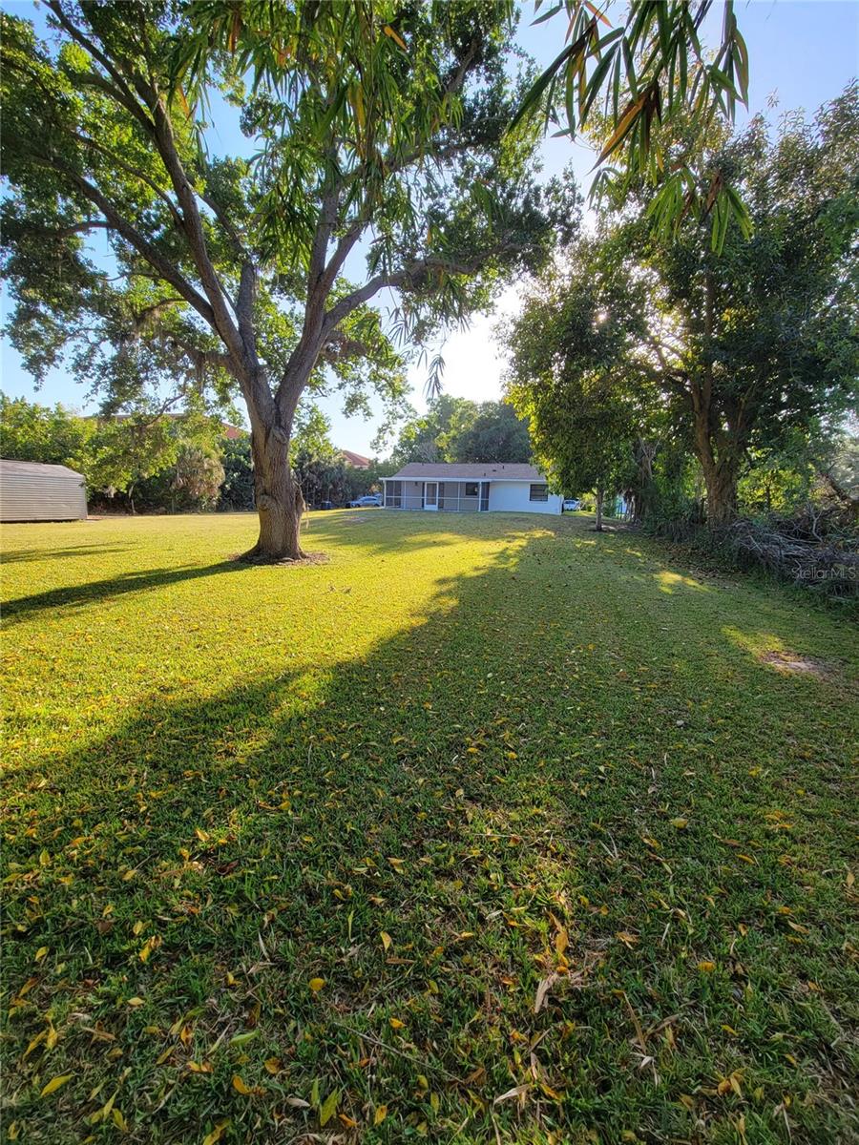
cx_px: 430
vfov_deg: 106.2
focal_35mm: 13
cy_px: 572
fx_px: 430
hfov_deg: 89.9
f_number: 2.2
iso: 50
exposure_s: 1/326
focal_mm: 2.2
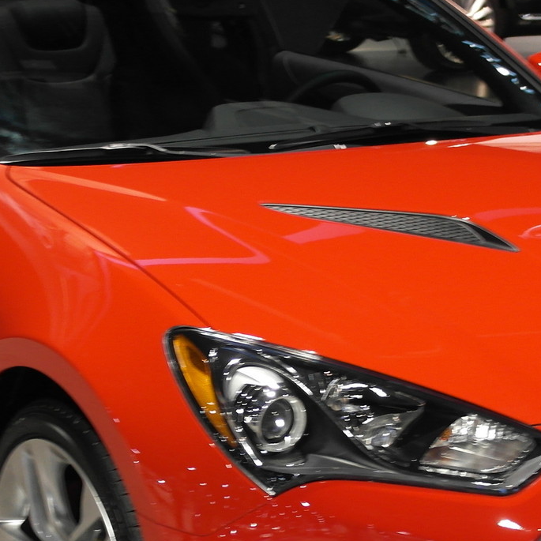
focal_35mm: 93
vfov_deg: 18.6
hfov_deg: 18.7
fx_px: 1644
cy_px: 349
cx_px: 242
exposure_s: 1/20
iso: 400
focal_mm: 20
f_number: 3.5
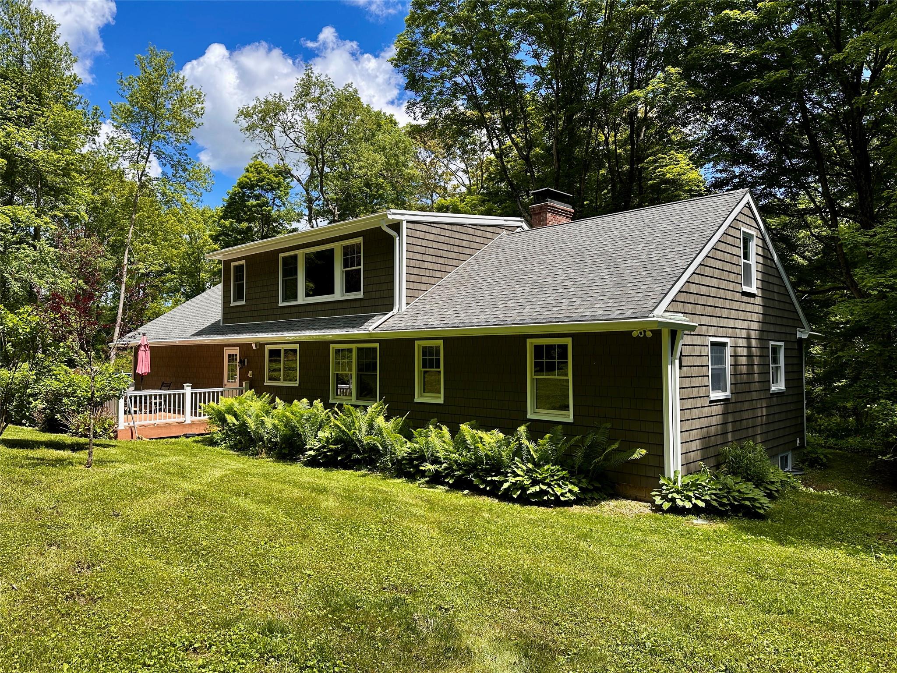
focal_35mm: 24
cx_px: 448
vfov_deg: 56.8
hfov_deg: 71.6
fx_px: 622
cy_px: 336
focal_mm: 6.86
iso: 80
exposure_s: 1/1988
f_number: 1.78
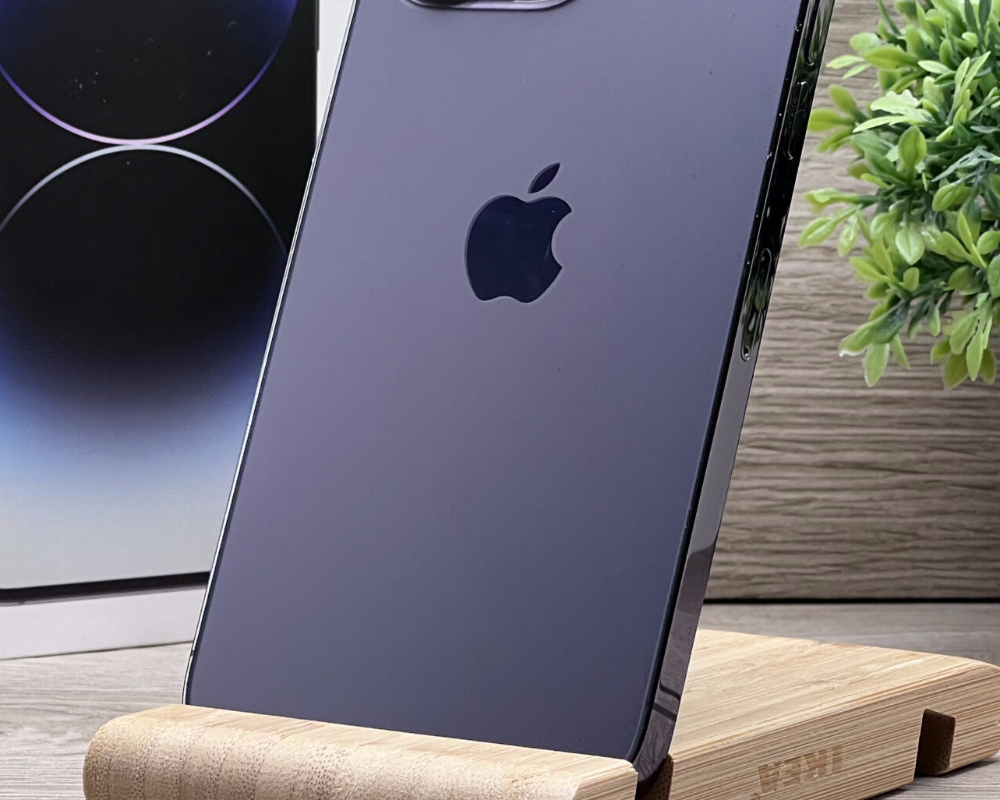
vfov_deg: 10.3
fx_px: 4439
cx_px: 383
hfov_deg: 12.8
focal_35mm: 150
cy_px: 374
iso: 80
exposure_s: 1/100
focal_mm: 9
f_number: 2.8
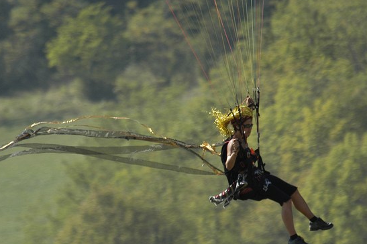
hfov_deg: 2.2
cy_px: 163
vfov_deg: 1.5
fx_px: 9495
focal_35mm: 932
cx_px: 196
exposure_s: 1/500
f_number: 5.6
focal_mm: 400
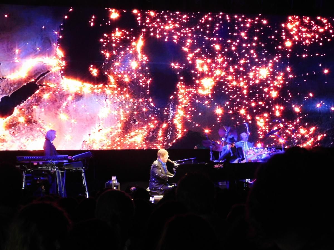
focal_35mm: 115
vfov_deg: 12.9
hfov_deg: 17.1
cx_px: 167
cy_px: 125
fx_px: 1110
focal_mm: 20.3
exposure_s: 1/30
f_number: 4.8
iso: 560
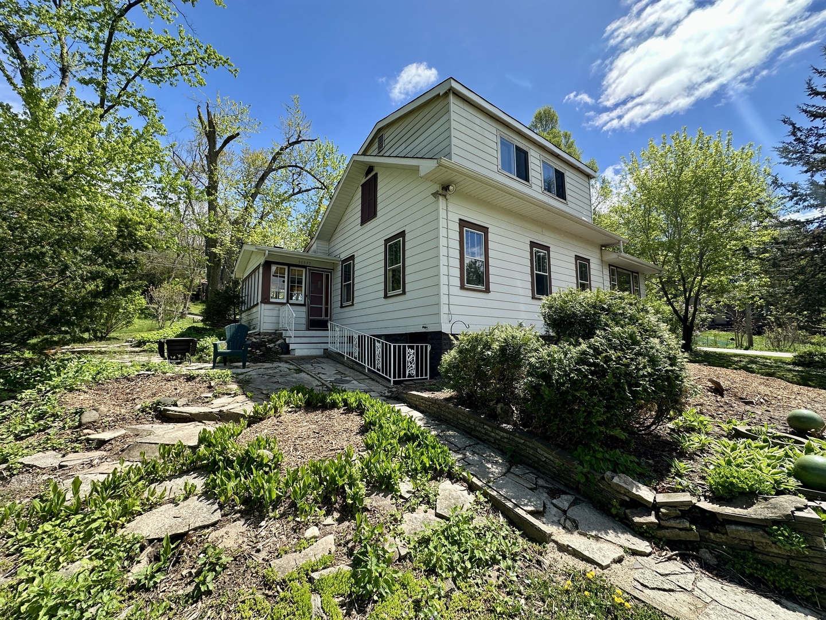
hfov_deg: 102.1
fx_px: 334
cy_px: 310
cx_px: 413
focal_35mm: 14
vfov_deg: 85.7
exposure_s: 1/888
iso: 40
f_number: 2.2
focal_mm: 2.22
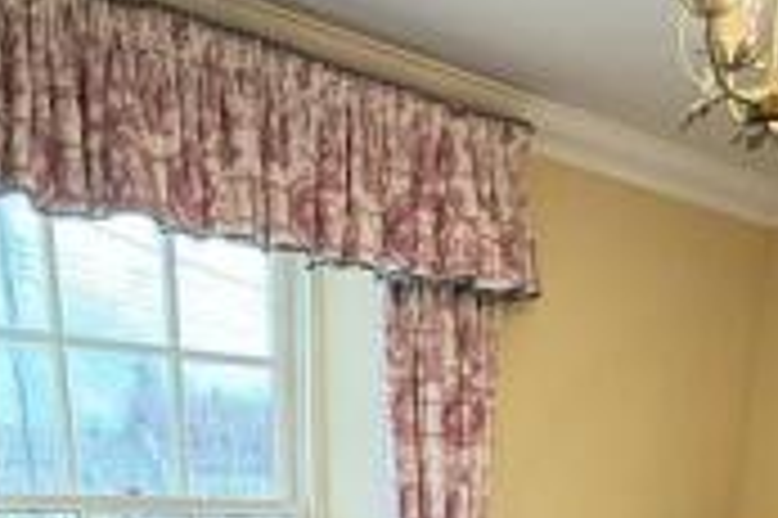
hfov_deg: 40.2
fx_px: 1058
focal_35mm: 49
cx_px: 456
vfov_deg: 20.5
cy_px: 903
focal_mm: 2.22
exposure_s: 1/50
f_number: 2.2
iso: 200
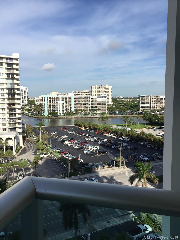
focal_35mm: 29
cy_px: 120
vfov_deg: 61.7
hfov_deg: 48.2
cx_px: 90
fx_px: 201
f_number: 2.2
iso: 32
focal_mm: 4.15
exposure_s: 1/2326
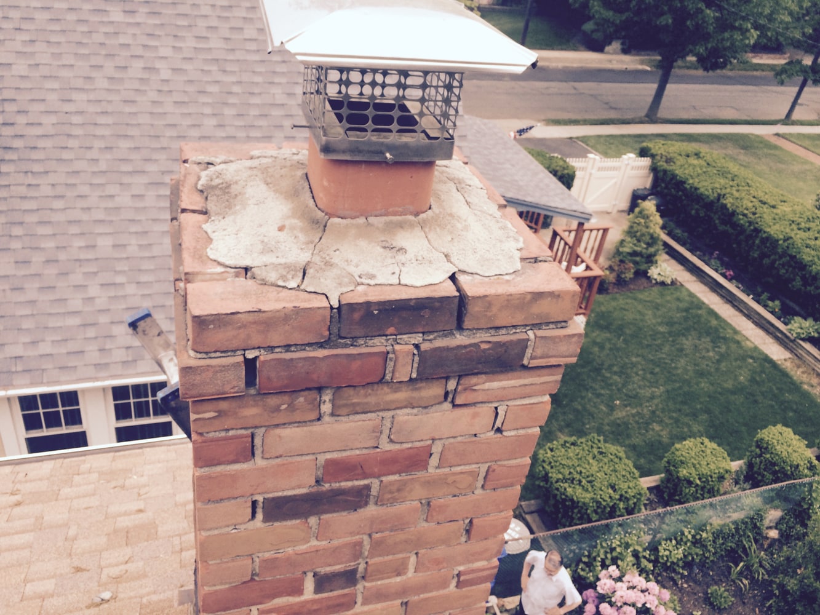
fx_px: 687
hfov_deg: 61.7
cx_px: 410
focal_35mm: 29
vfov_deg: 48.2
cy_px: 308
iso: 32
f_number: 2.2
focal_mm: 4.15
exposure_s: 1/912
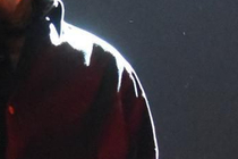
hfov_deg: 3.9
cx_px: -11
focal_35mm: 533
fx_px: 3523
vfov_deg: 2.6
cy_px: -74
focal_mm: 70
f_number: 4
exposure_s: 1/100
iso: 10000
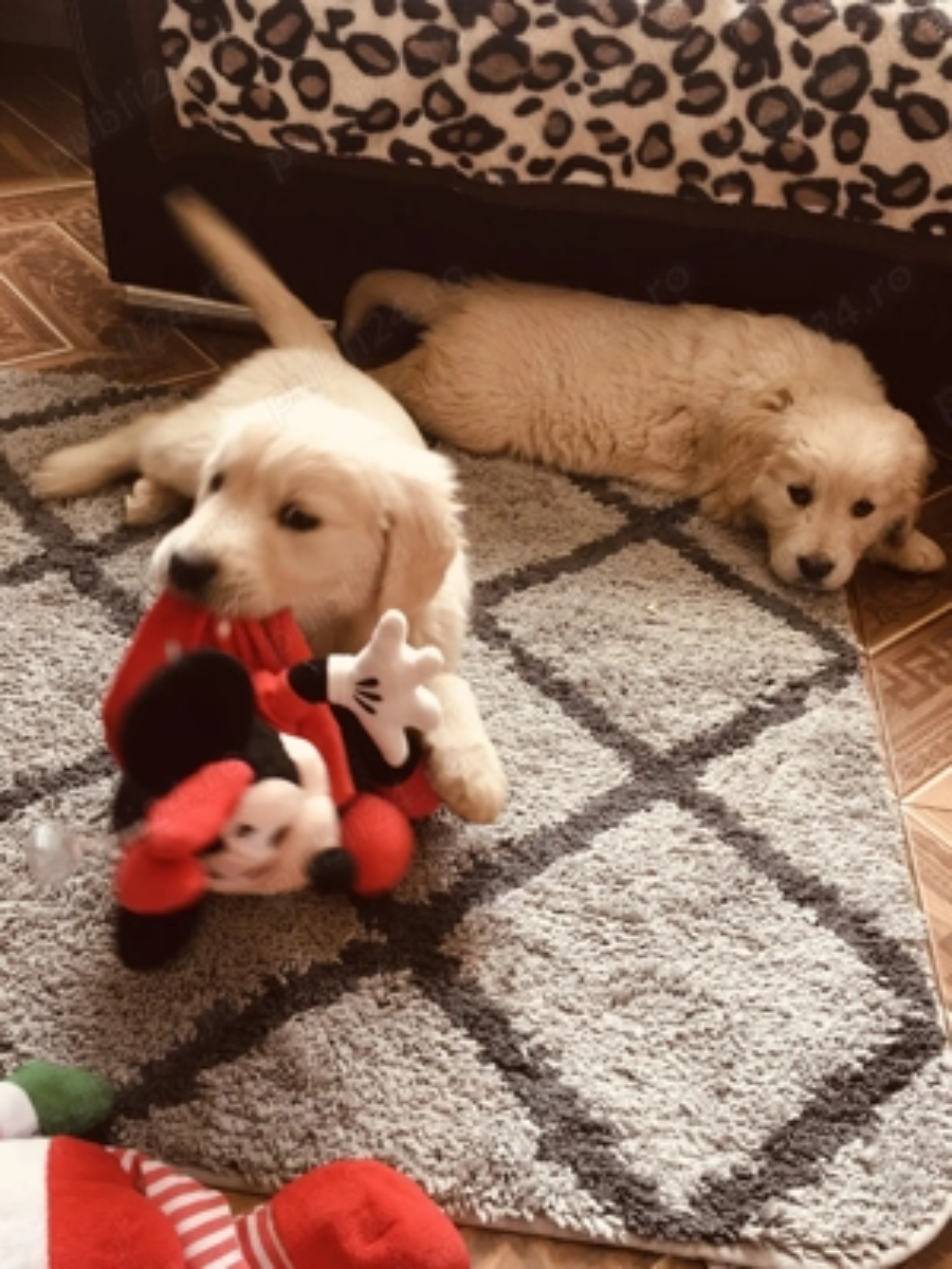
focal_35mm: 29
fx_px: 1063
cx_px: 476
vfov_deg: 61.7
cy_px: 634
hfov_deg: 48.2
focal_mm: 4.15
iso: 32
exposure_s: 1/17
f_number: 2.2
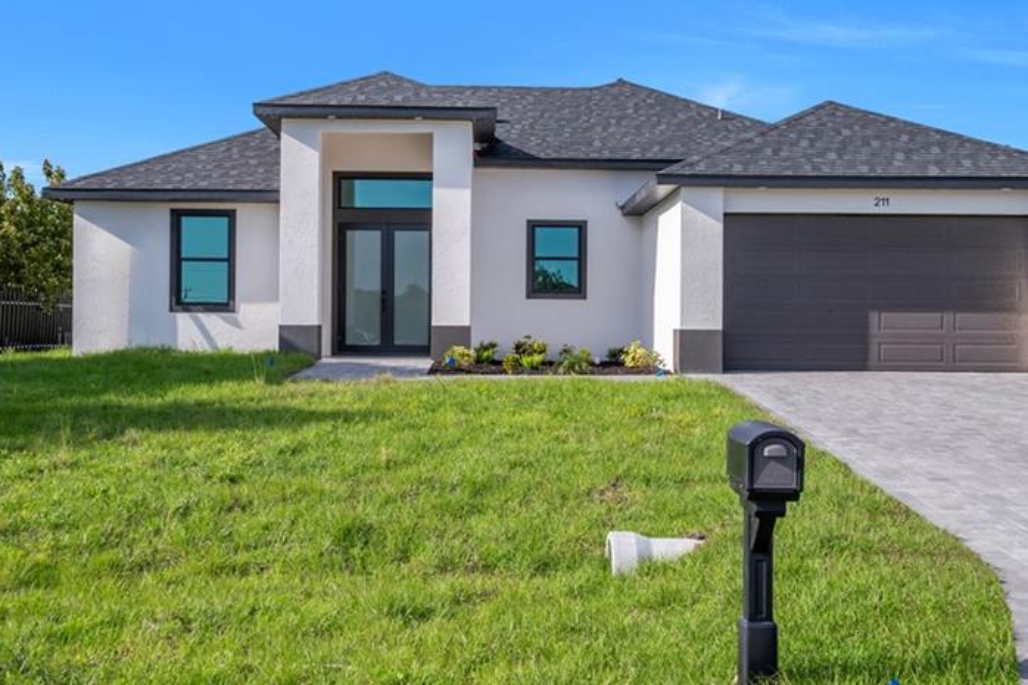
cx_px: 533
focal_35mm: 44
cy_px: 315
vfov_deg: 30.5
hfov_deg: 44.5
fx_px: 1256
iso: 100
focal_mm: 20
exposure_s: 1/250
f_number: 8
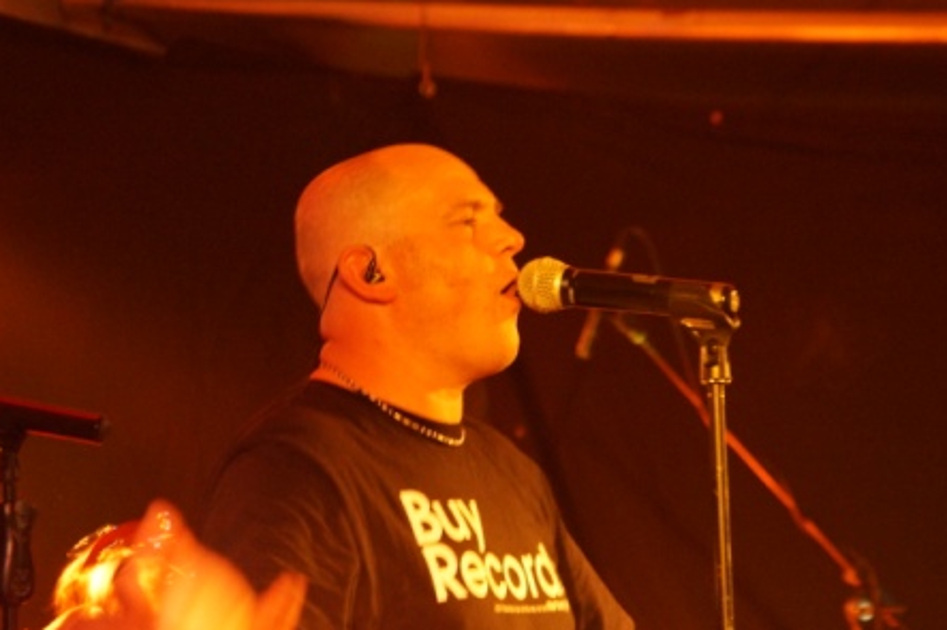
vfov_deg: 7.0
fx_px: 5180
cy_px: 314
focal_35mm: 197
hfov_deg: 10.4
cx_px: 477
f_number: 5.6
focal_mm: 130
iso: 3200
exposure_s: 1/10
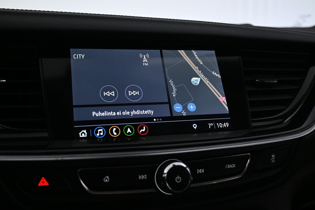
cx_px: 158
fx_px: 302
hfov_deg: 55.1
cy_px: 105
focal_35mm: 34
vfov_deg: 38.4
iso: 1250
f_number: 4.2
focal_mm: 23
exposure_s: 1/40
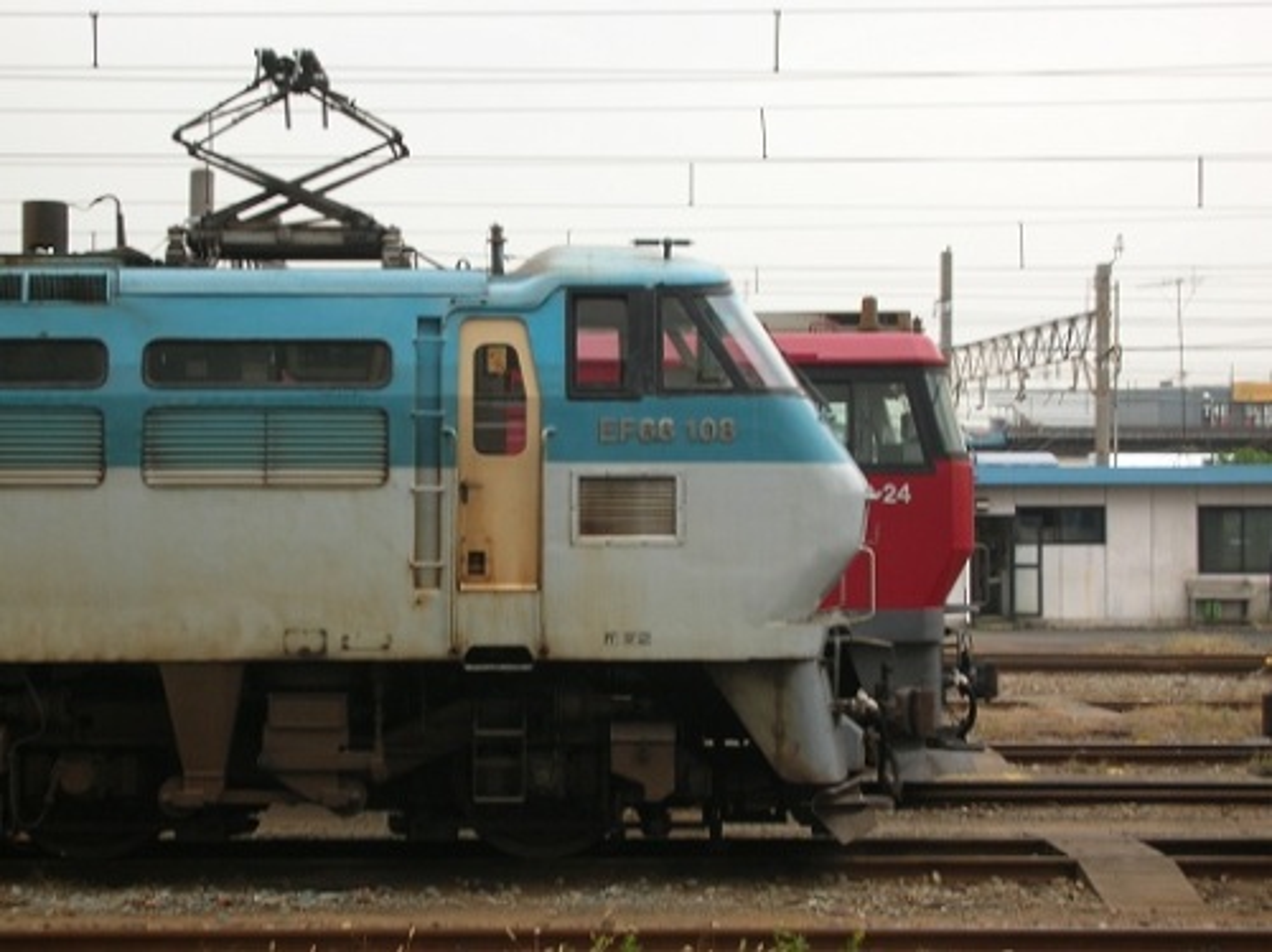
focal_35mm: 78
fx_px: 2863
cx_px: 636
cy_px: 476
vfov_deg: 18.9
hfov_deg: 25.0
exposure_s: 1/17.1
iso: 50
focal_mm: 13
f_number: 4.1
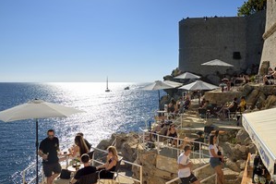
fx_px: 291
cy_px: 74
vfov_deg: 34.9
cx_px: 162
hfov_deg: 50.5
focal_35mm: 38
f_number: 10
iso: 200
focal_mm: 27
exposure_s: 1/1250
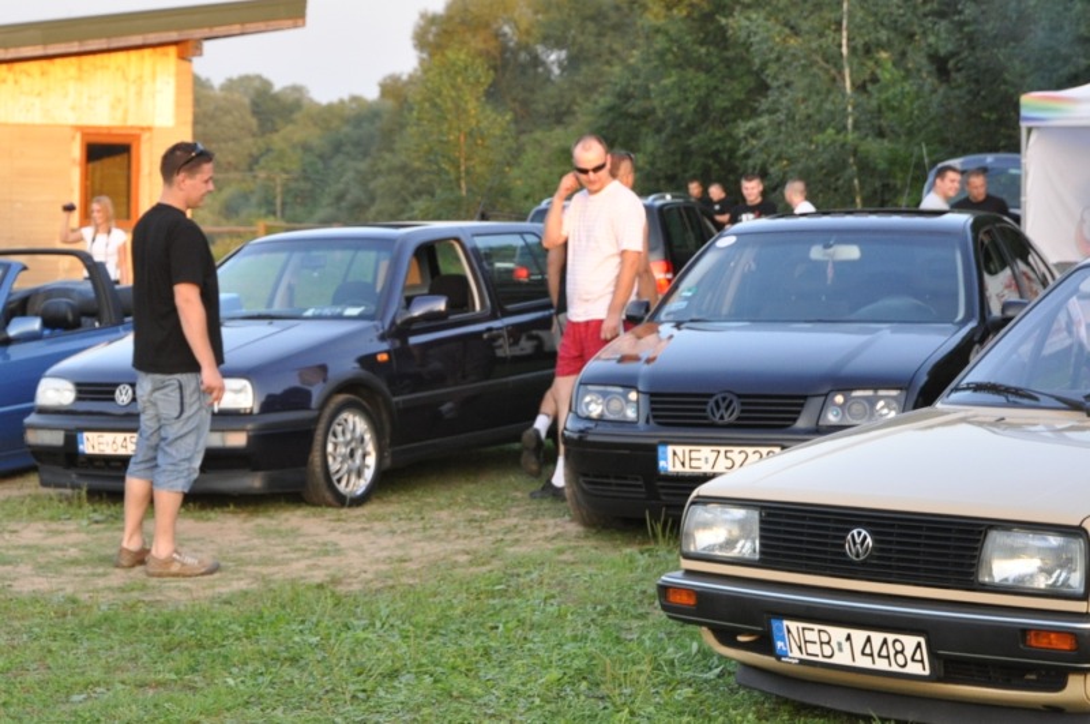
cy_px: 362
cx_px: 545
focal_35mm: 57
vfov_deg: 23.7
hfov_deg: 35.1
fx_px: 1723
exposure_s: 1/200
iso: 800
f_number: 5.6
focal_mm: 38
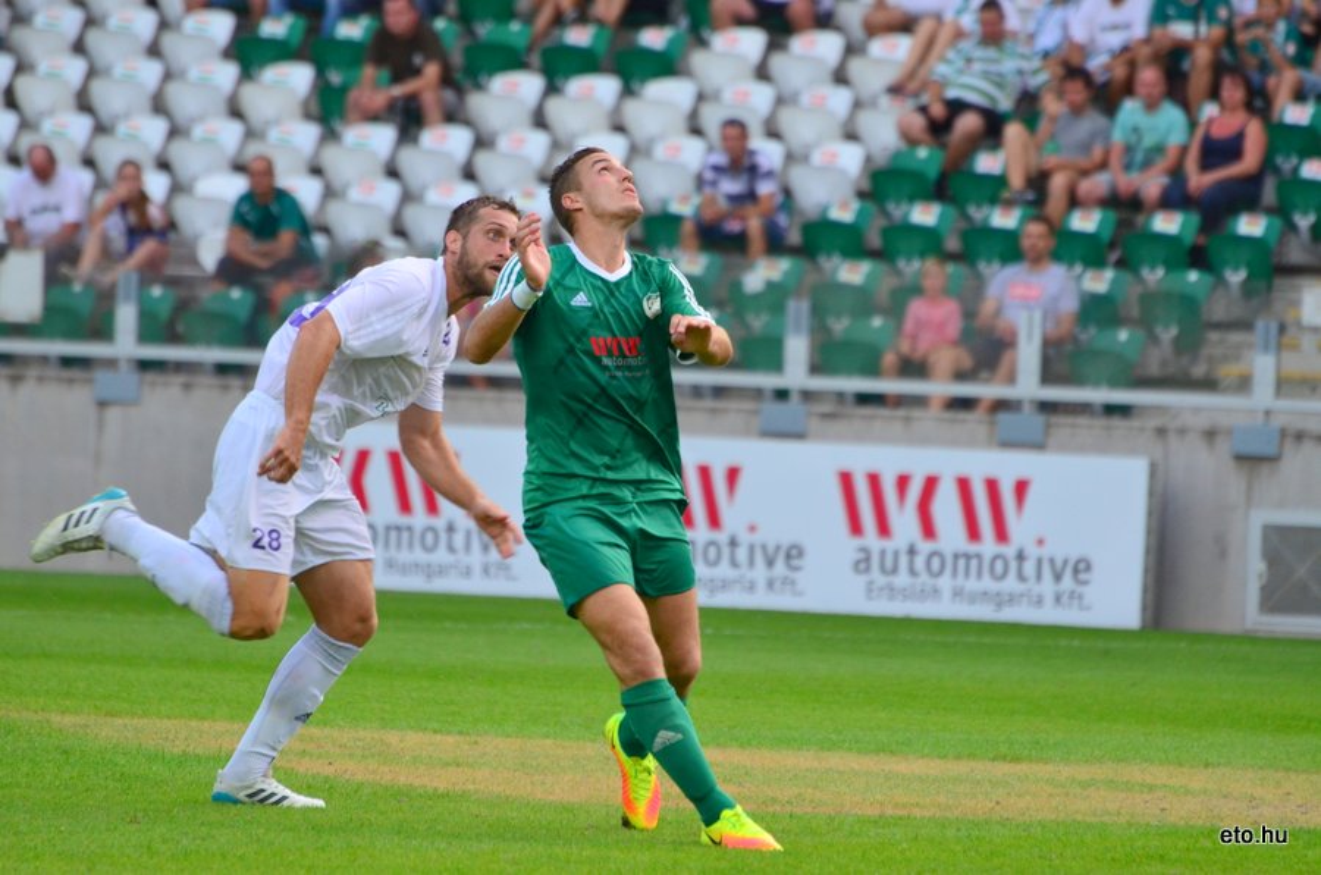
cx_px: 660
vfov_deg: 3.0
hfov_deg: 4.6
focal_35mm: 450
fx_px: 16477
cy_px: 438
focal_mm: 300
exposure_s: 1/640
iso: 1000
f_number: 5.6
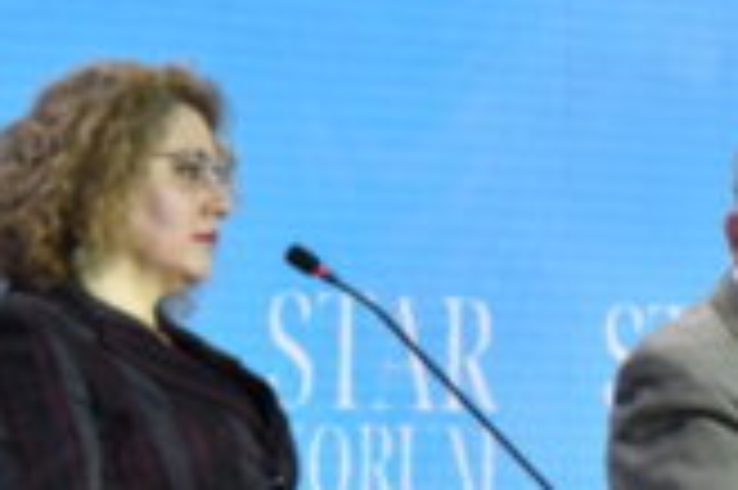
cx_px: 1202
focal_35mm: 403
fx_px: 8253
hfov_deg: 5.1
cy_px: 515
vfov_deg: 3.4
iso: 4000
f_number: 5.6
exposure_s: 1/500
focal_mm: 110
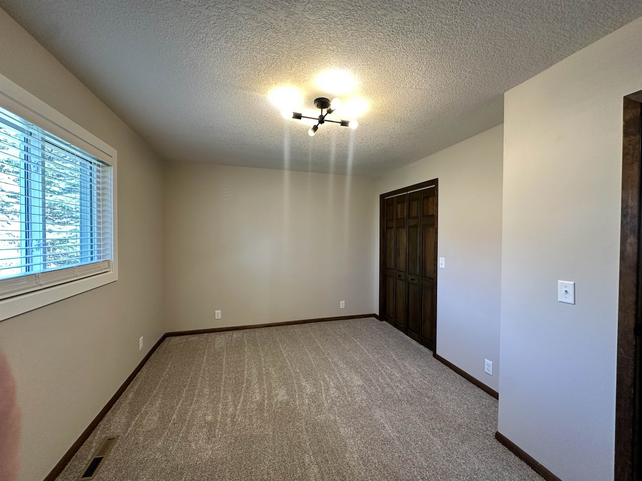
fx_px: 260
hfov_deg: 102.1
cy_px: 240
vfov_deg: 85.7
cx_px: 321
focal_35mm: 14
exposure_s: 1/60
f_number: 2.2
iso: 200
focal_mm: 2.22
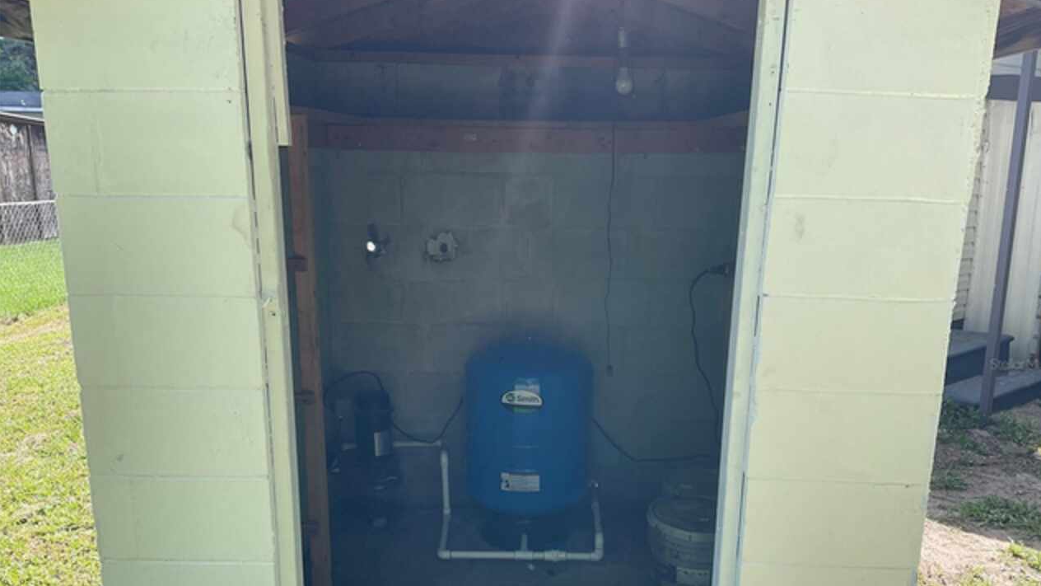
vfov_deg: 36.5
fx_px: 883
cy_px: 363
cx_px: 525
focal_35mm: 32
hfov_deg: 61.0
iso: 16
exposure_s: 1/299
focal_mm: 3
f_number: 1.8
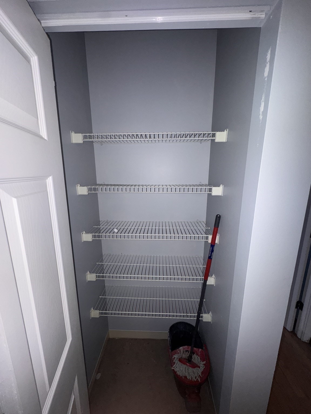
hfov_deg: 85.7
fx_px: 168
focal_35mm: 14
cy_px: 207
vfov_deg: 102.1
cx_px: 156
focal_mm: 2.22
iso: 100
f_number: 2.2
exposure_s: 1/30
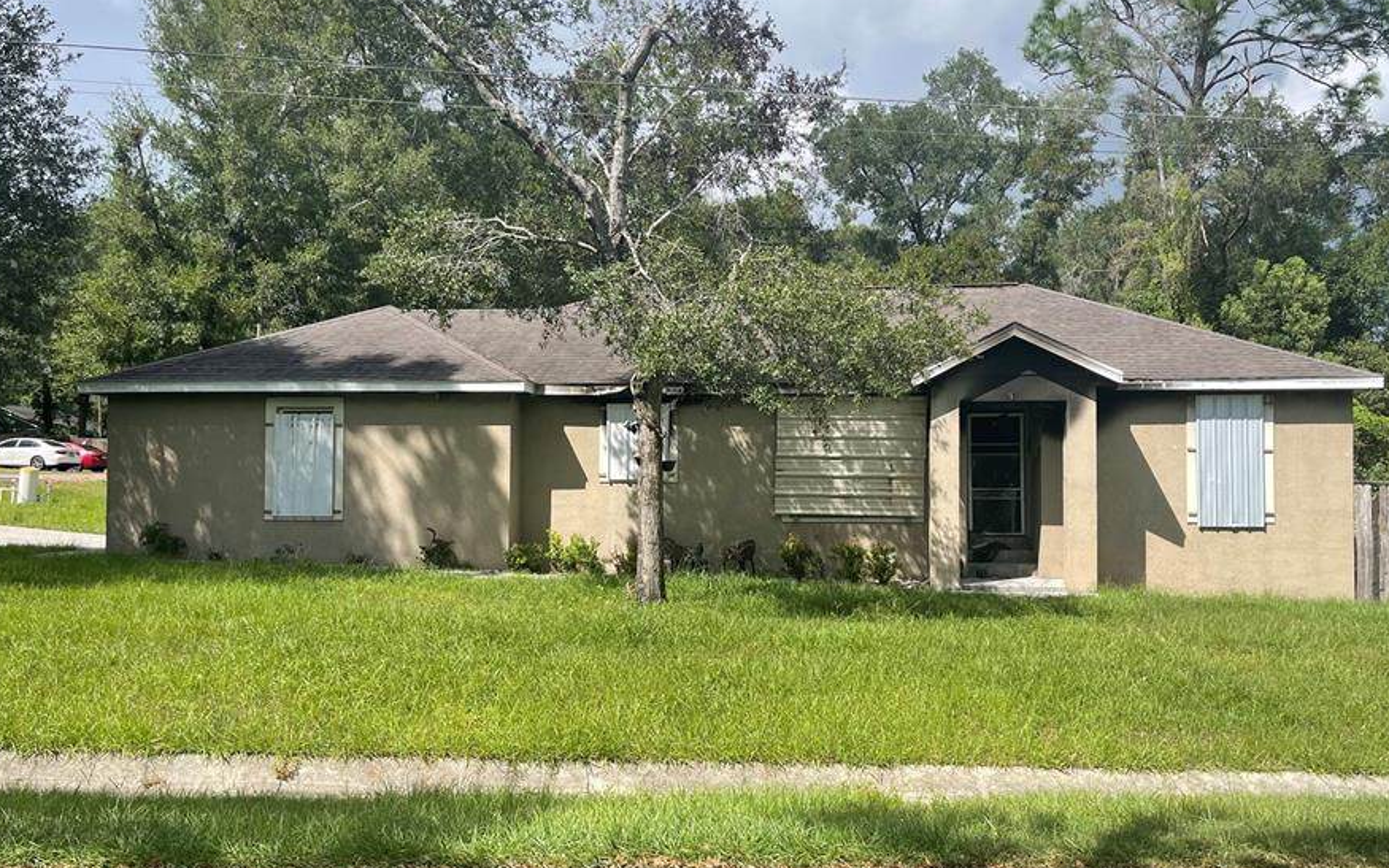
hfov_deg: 61.2
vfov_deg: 40.6
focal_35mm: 31
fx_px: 1174
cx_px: 745
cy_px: 457
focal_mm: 5.1
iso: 32
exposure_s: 1/2488
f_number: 1.6
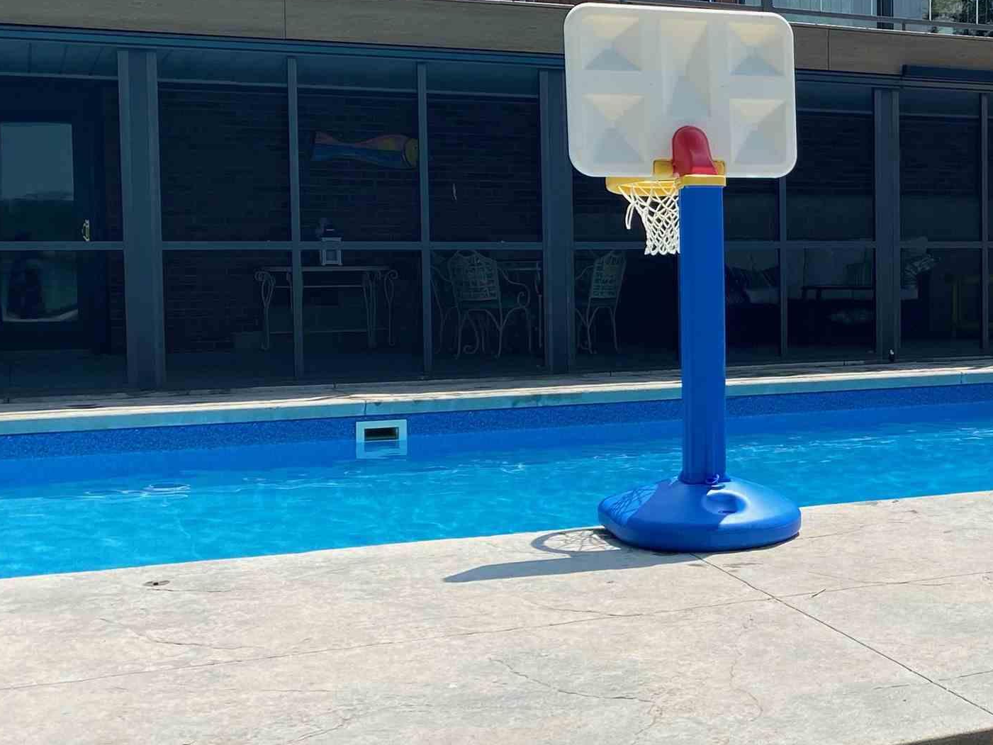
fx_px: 1635
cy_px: 354
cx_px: 1002
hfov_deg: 31.2
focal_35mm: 57
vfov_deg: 25.7
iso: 32
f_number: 1.8
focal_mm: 4.25
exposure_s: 1/2105
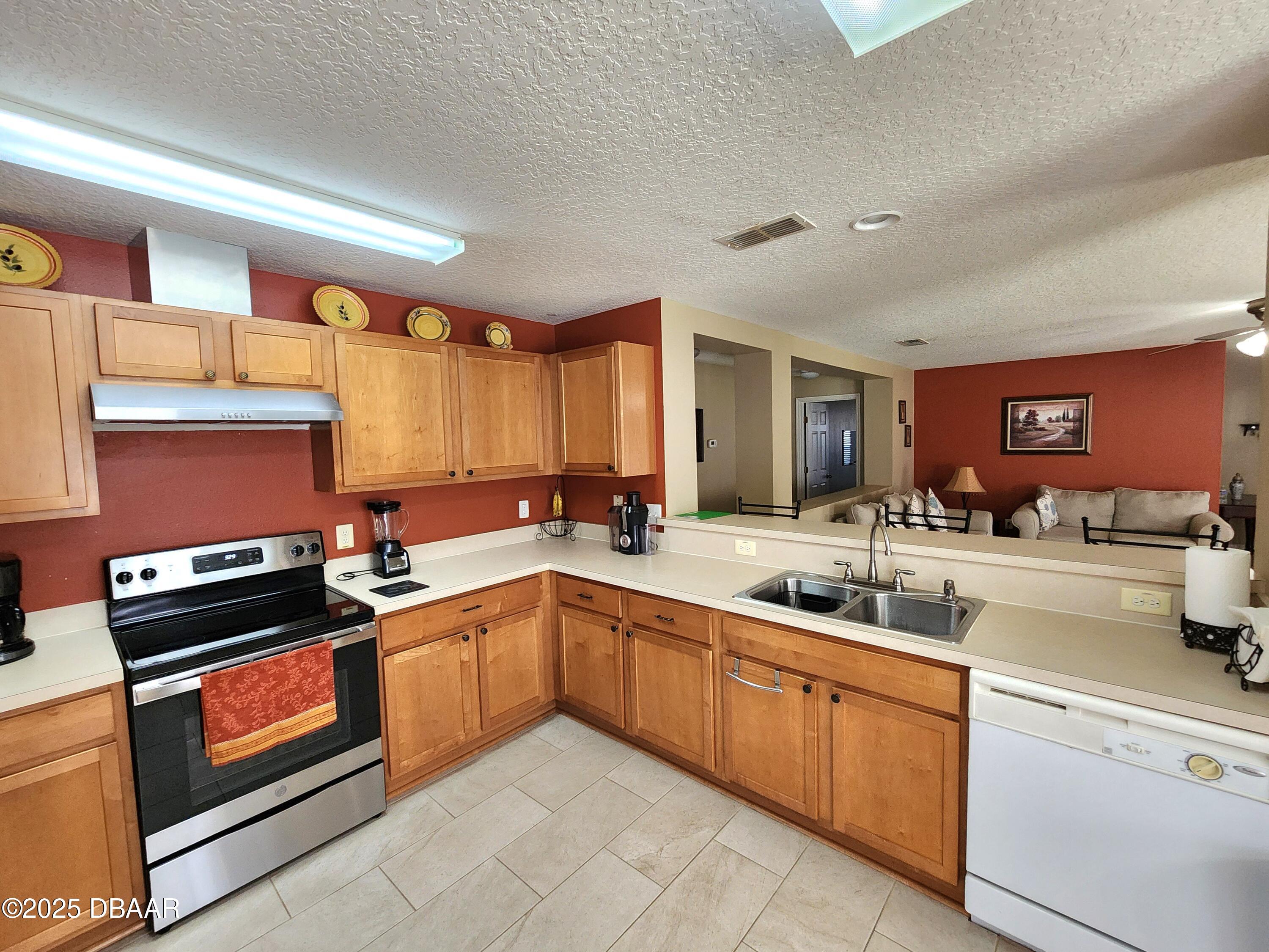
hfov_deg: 106.2
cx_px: 634
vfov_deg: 89.9
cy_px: 476
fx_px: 477
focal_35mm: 13
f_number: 2.2
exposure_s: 1/60.2
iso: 250
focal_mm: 2.2
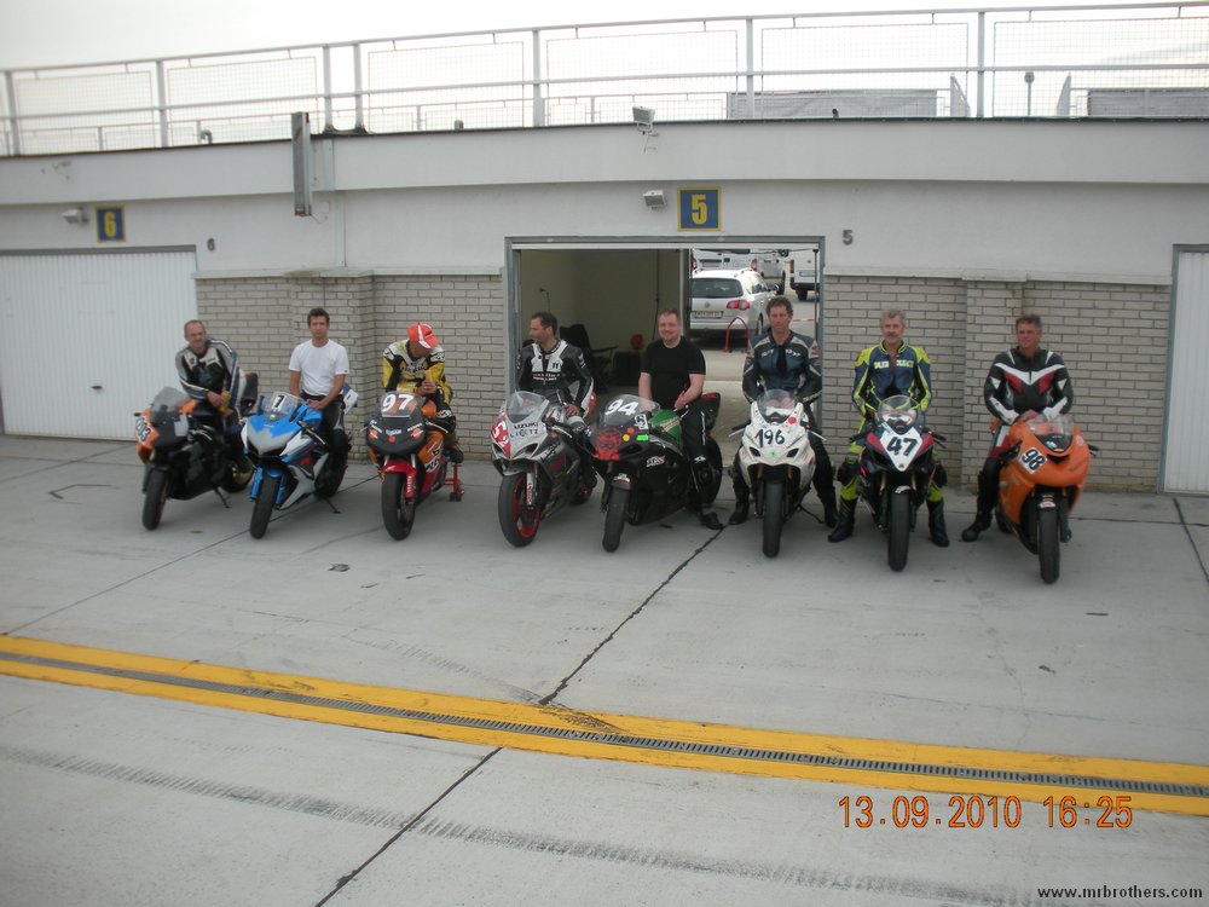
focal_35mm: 35
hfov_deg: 52.6
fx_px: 1222
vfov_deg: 40.7
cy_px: 454
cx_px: 604
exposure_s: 1/223
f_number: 3.5
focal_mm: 6.3
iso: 64
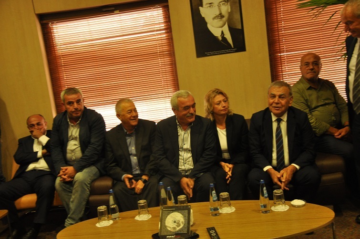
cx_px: 180
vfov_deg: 31.8
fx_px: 419
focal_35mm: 42
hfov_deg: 46.5
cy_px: 120
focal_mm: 28
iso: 1100
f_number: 4
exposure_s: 1/30
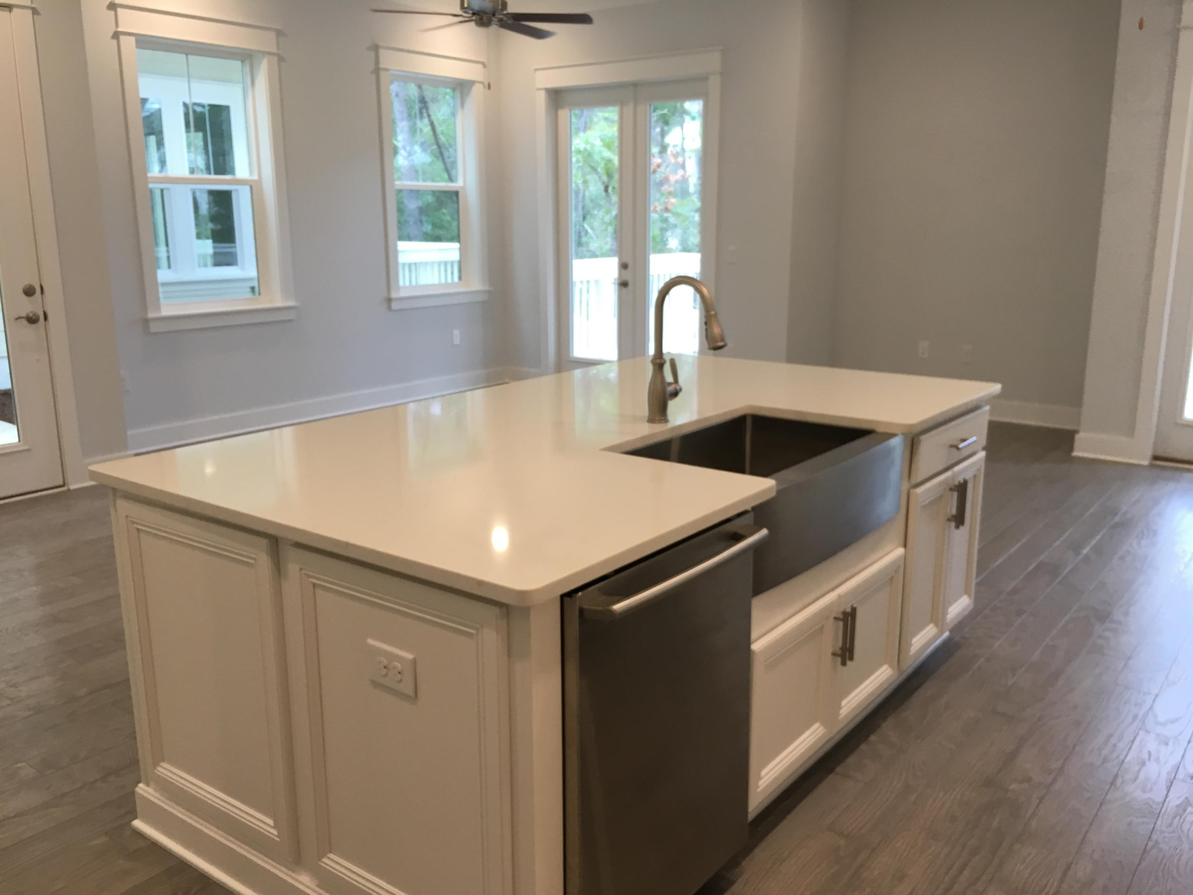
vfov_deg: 48.2
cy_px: 448
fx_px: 999
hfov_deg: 61.7
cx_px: 596
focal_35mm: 29
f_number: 2.2
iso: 32
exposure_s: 1/30
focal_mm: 4.15
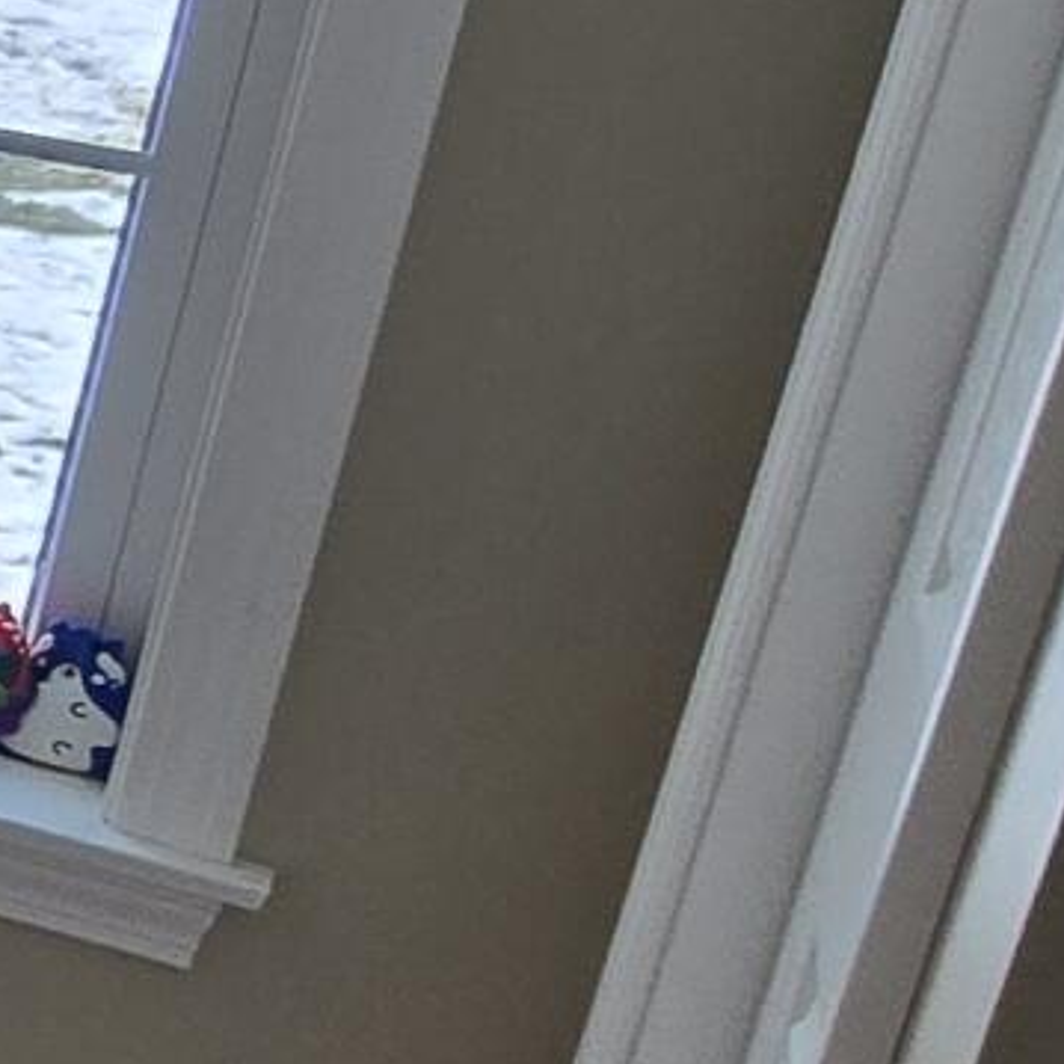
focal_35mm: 96
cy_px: 142
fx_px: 3338
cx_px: -2824
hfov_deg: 9.1
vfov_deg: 17.9
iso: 64
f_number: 2.2
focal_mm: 2.2
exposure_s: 1/60
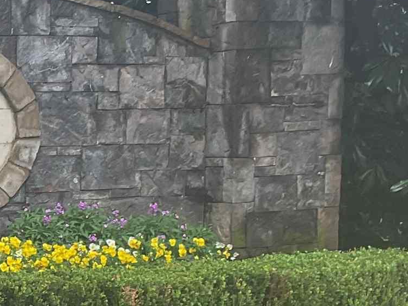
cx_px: -141
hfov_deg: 15.6
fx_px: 1402
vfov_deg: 12.3
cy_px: 298
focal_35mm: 119
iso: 25
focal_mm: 3
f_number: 1.8
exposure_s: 1/120
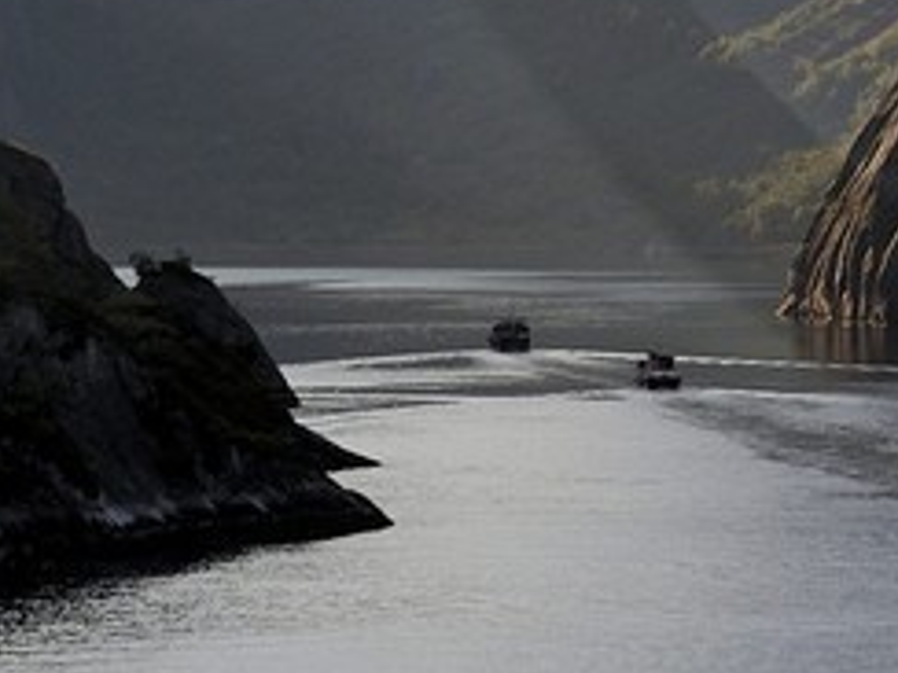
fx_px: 7834
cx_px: 1722
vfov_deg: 4.8
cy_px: -864
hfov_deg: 6.4
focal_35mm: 302
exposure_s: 1/160
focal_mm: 48
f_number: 11
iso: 200
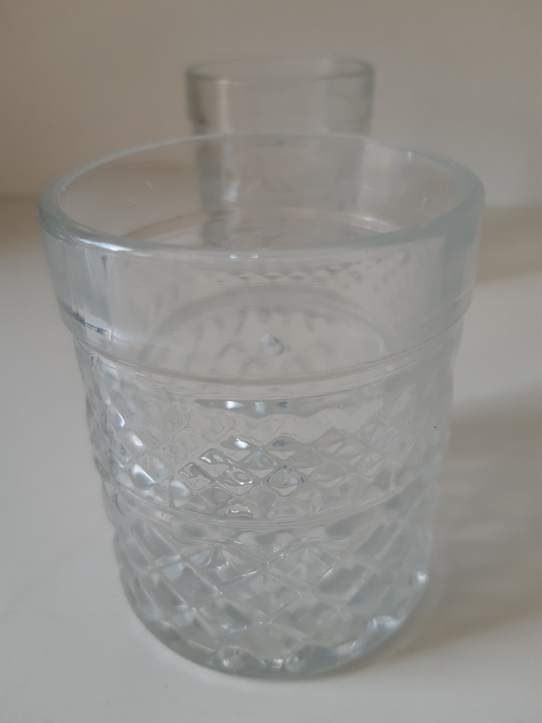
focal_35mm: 26
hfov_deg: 53.1
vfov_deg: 67.3
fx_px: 543
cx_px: 271
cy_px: 362
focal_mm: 3.93
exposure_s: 1/114
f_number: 1.7
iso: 40
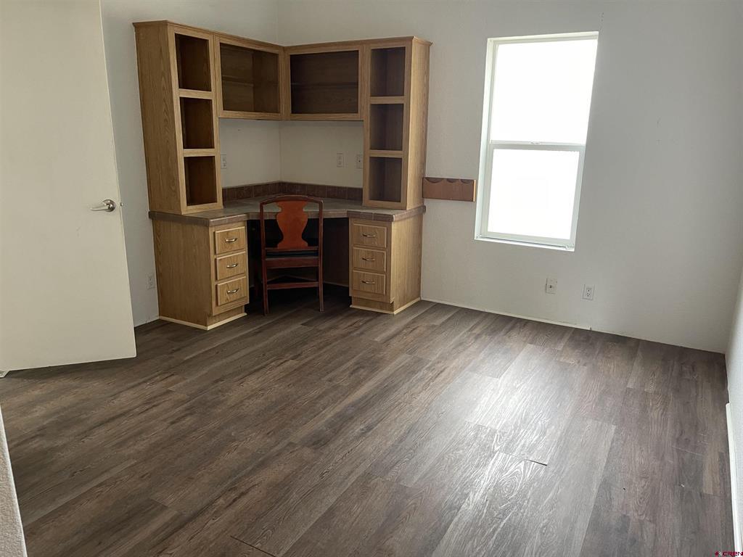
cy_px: 278
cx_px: 372
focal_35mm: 26
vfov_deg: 53.1
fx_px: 558
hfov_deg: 67.3
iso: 250
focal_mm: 5.1
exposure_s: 1/60
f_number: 1.6
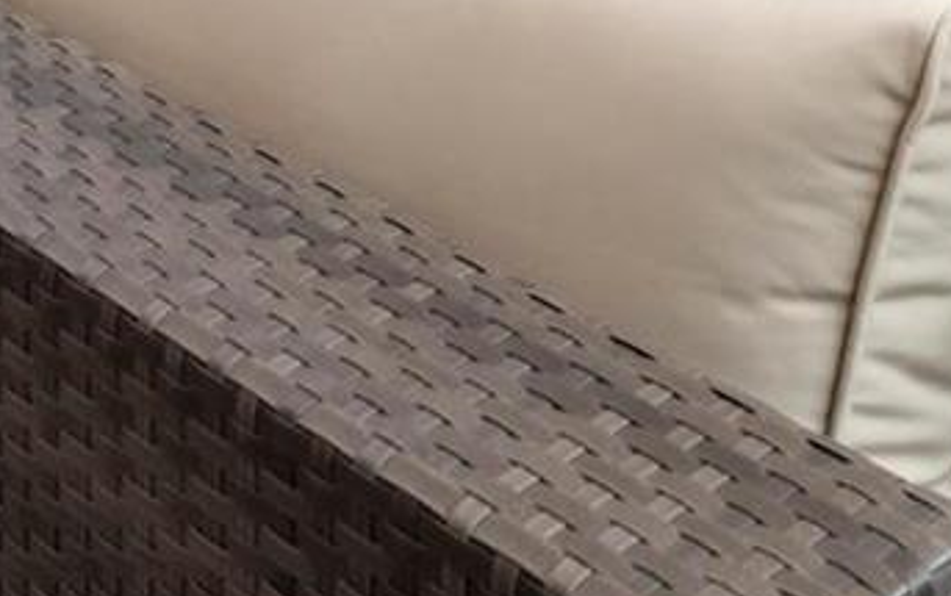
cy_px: -814
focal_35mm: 76
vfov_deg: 13.1
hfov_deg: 26.4
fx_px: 1971
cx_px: 810
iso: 640
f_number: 9
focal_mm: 8
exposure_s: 1/80
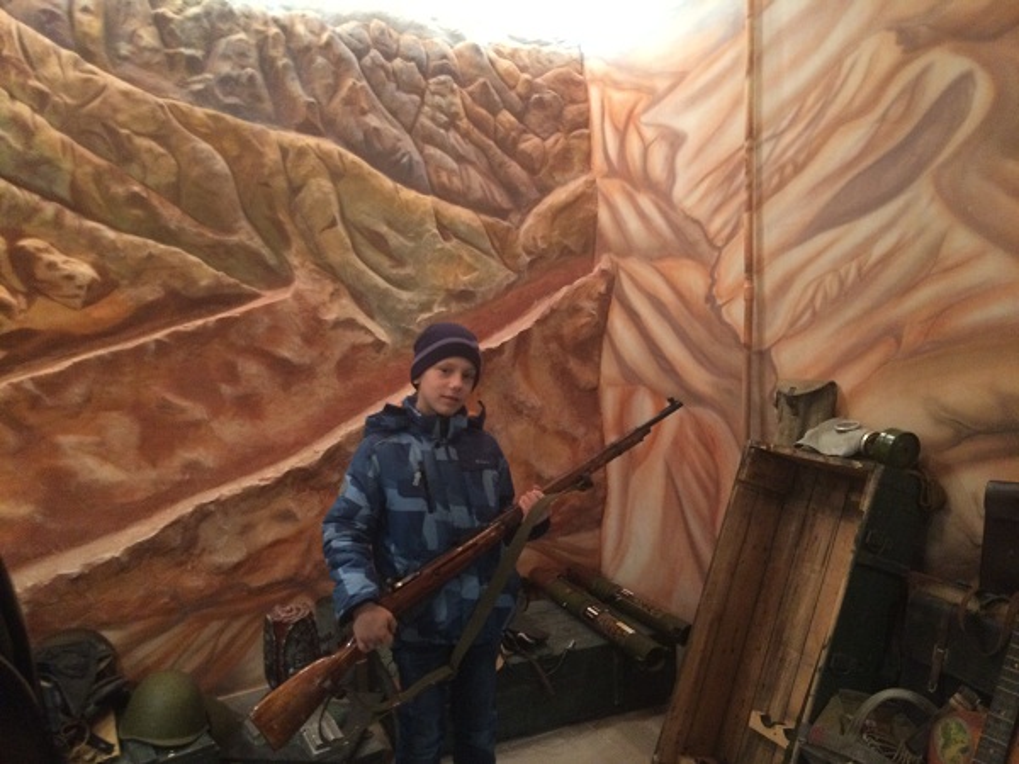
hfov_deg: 61.7
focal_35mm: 29
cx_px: 510
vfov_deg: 48.2
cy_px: 382
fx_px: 854
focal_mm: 4.15
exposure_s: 1/25
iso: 320
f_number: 2.2
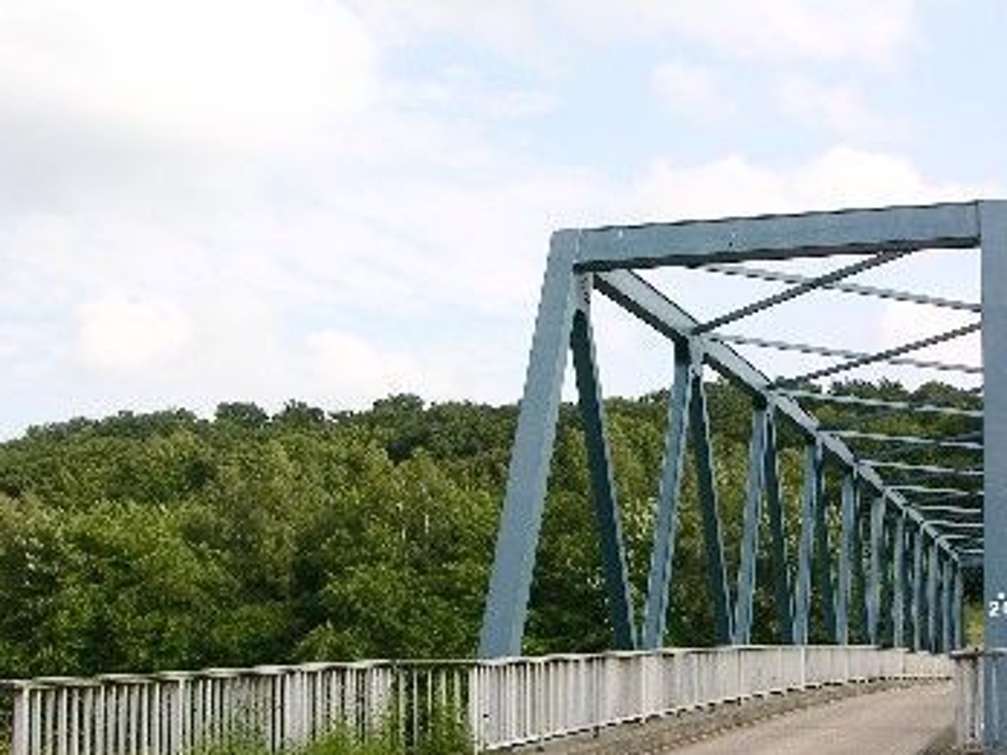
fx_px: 1716
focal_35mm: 59
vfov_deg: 24.8
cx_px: 676
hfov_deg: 32.4
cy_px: 431
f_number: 7.1
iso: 50
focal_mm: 8.9
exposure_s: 1/103
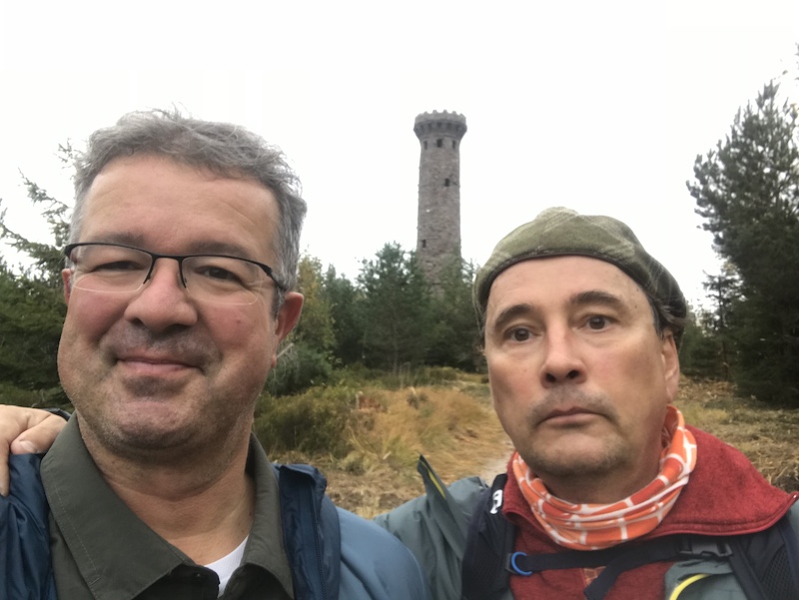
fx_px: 739
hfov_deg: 56.8
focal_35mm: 32
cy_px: 300
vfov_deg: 44.2
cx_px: 400
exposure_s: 1/50
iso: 25
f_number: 2.2
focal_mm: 2.87
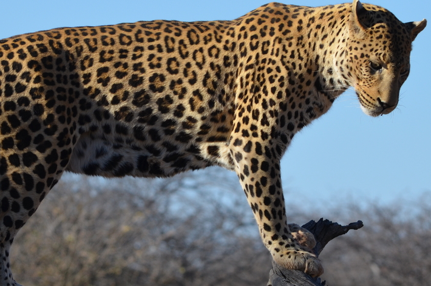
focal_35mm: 446
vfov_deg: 3.1
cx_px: 237
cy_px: 134
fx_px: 5330
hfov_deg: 4.6
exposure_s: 1/640
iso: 200
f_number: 6.3
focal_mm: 165
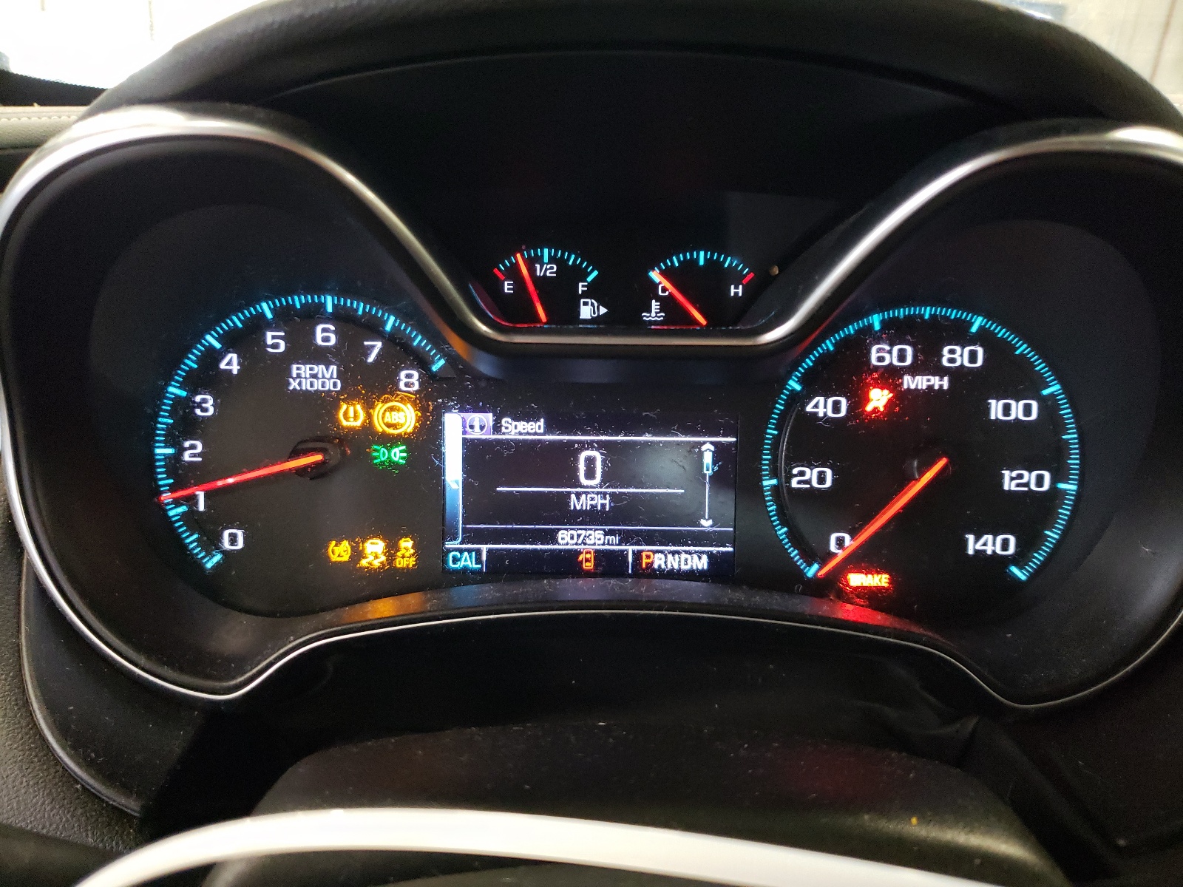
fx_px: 889
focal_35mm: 26
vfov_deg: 53.1
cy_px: 444
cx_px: 592
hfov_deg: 67.3
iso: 421
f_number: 1.5
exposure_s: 1/24
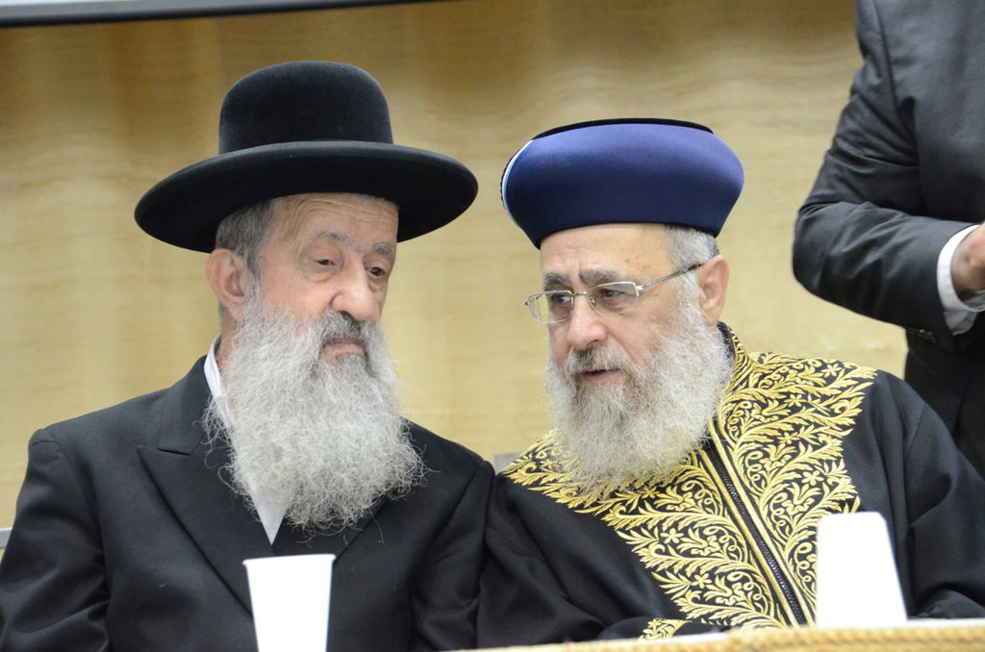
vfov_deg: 9.6
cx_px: 492
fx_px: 3890
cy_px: 326
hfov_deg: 14.4
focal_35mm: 142
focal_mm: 95
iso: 4000
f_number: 5.6
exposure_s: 1/80
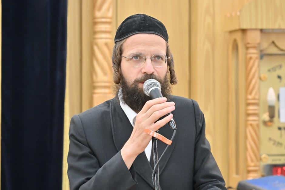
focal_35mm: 196
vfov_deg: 7.0
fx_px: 1551
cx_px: 150
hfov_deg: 10.5
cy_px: 101
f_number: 4
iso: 1000
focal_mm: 120
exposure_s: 1/200
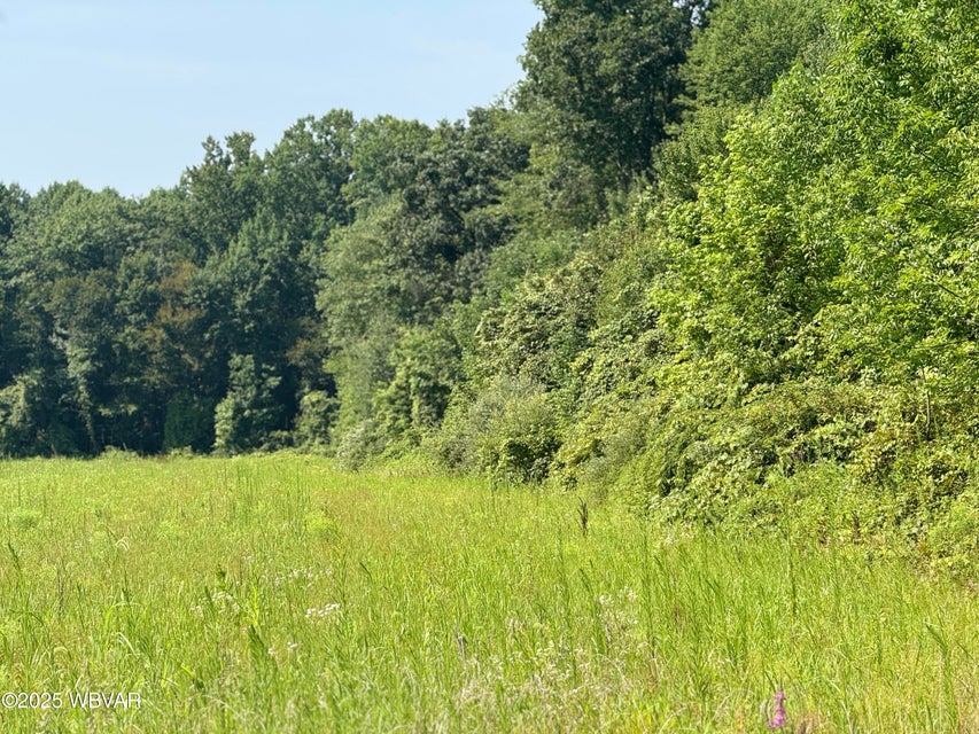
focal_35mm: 120
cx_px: 490
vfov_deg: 12.4
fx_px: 3394
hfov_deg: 16.4
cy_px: 367
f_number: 2.8
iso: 50
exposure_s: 1/891
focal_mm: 15.66
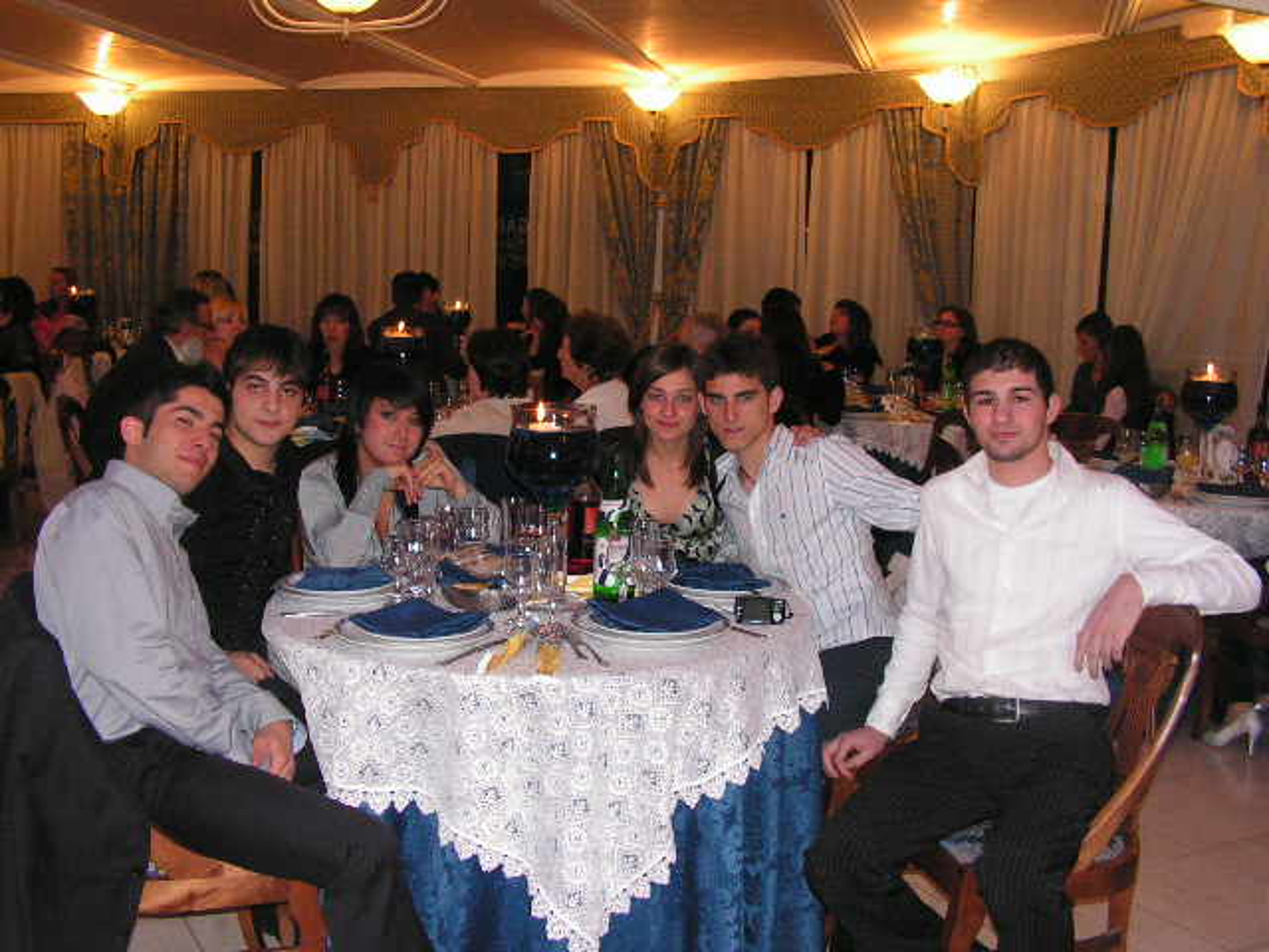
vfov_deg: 37.7
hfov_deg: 49.0
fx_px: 1393
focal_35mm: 38
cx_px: 634
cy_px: 476
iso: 200
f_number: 3.2
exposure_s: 1/40
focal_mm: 6.4
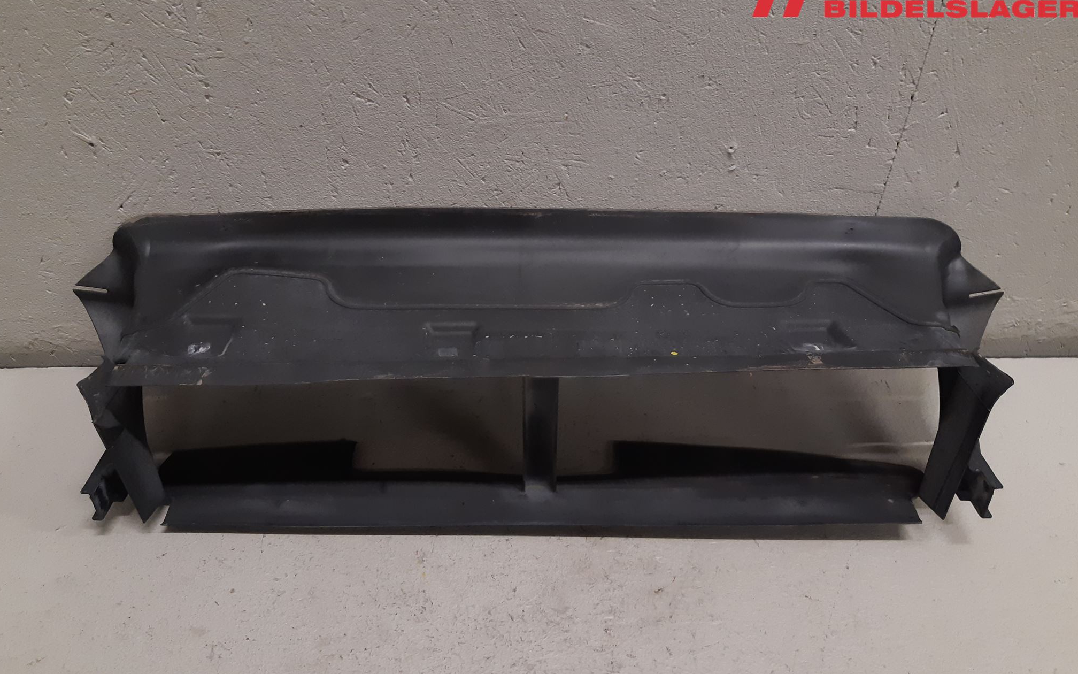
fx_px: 823
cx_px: 533
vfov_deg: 44.5
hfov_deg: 66.5
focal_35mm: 28
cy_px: 338
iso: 160
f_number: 1.7
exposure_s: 1/60
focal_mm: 3.93
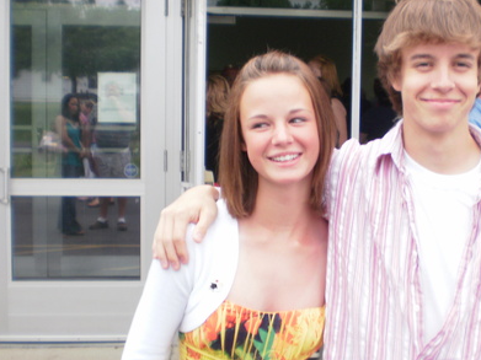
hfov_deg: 32.5
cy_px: 184
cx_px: 317
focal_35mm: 59
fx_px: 820
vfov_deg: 24.8
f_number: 3.1
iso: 100
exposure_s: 1/100
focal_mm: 6.3
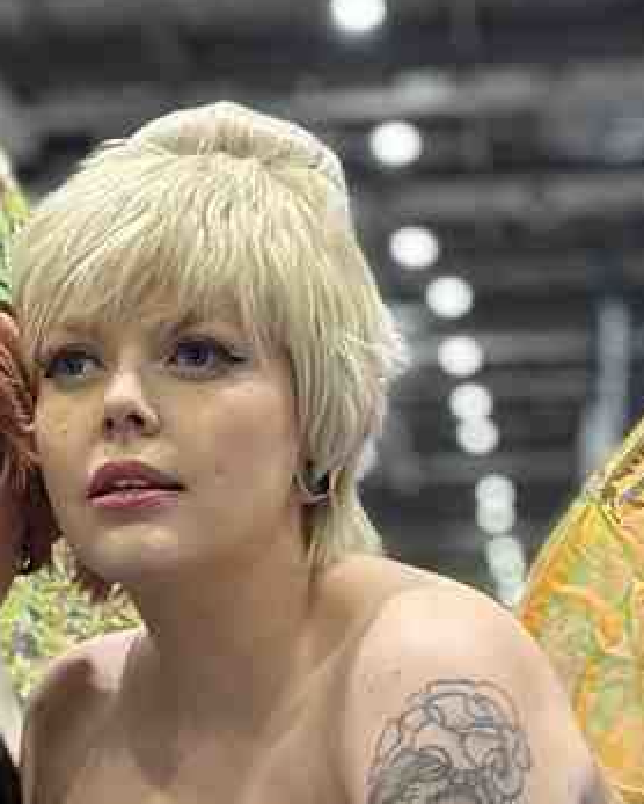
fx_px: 3428
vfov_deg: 13.2
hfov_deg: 10.7
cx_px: 30
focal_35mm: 144
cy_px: 779
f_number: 1.78
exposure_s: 1/33
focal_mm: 6.86
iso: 400
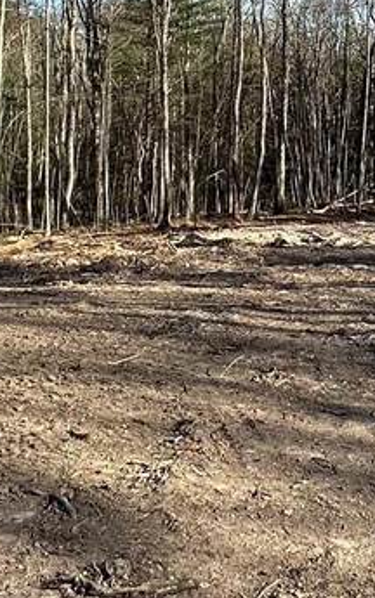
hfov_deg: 23.2
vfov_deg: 35.0
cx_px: 307
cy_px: 75
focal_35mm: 55
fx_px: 898
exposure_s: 1/698
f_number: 2.2
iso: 40
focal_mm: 2.22
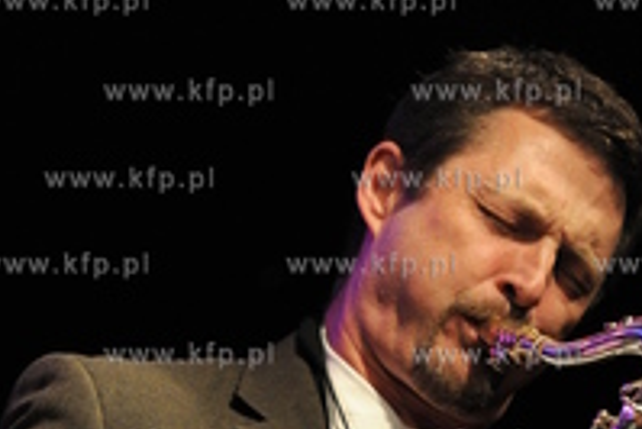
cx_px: 394
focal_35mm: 382
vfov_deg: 3.6
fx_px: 6817
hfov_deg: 5.4
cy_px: 613
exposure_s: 1/500
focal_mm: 190
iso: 6400
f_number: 2.8
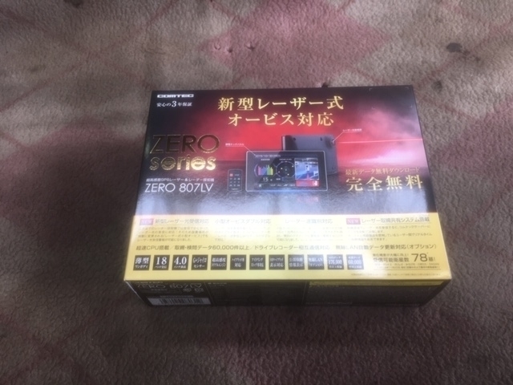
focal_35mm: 29
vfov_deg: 48.2
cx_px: 256
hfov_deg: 61.7
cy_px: 192
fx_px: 430
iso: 25
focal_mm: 4.15
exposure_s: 1/60
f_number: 2.2
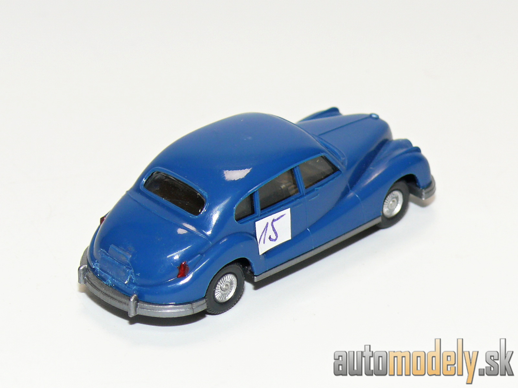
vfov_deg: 11.1
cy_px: 194
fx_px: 2005
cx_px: 259
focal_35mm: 134
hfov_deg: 14.7
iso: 100
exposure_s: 1/30
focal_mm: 15.9
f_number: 4
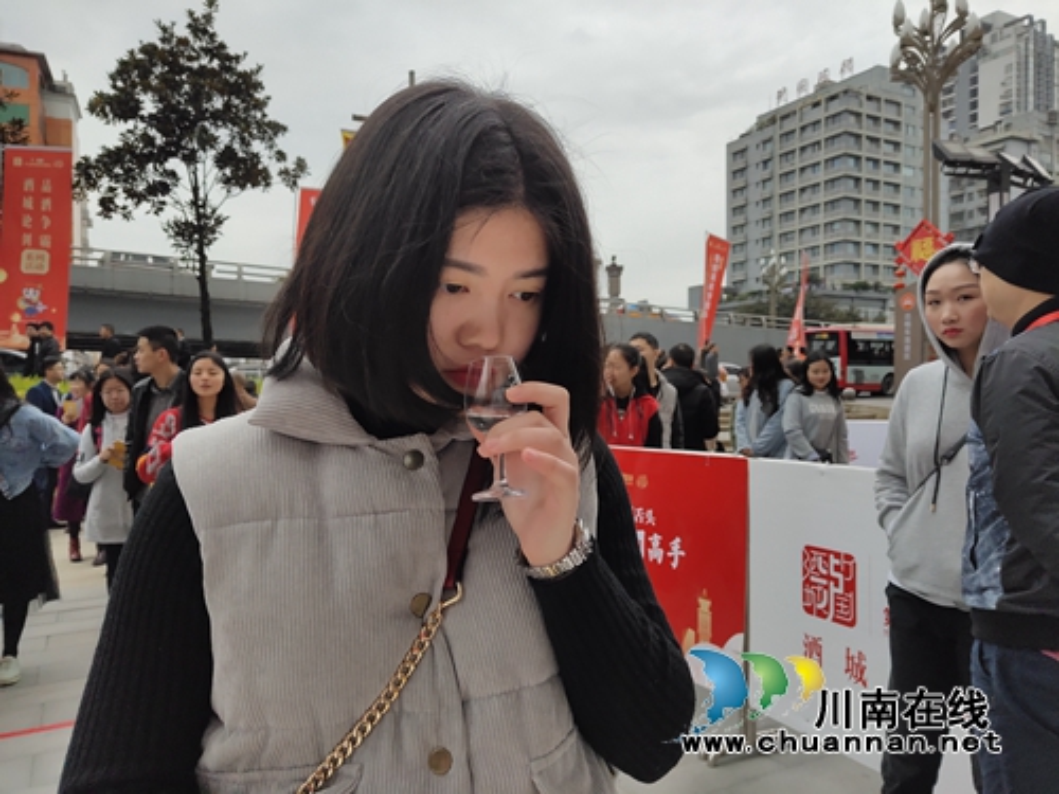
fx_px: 887
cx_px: 530
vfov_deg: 48.2
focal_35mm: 29
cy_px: 397
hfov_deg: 61.7
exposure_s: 1/1463
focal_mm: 4.27
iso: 50
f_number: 1.8
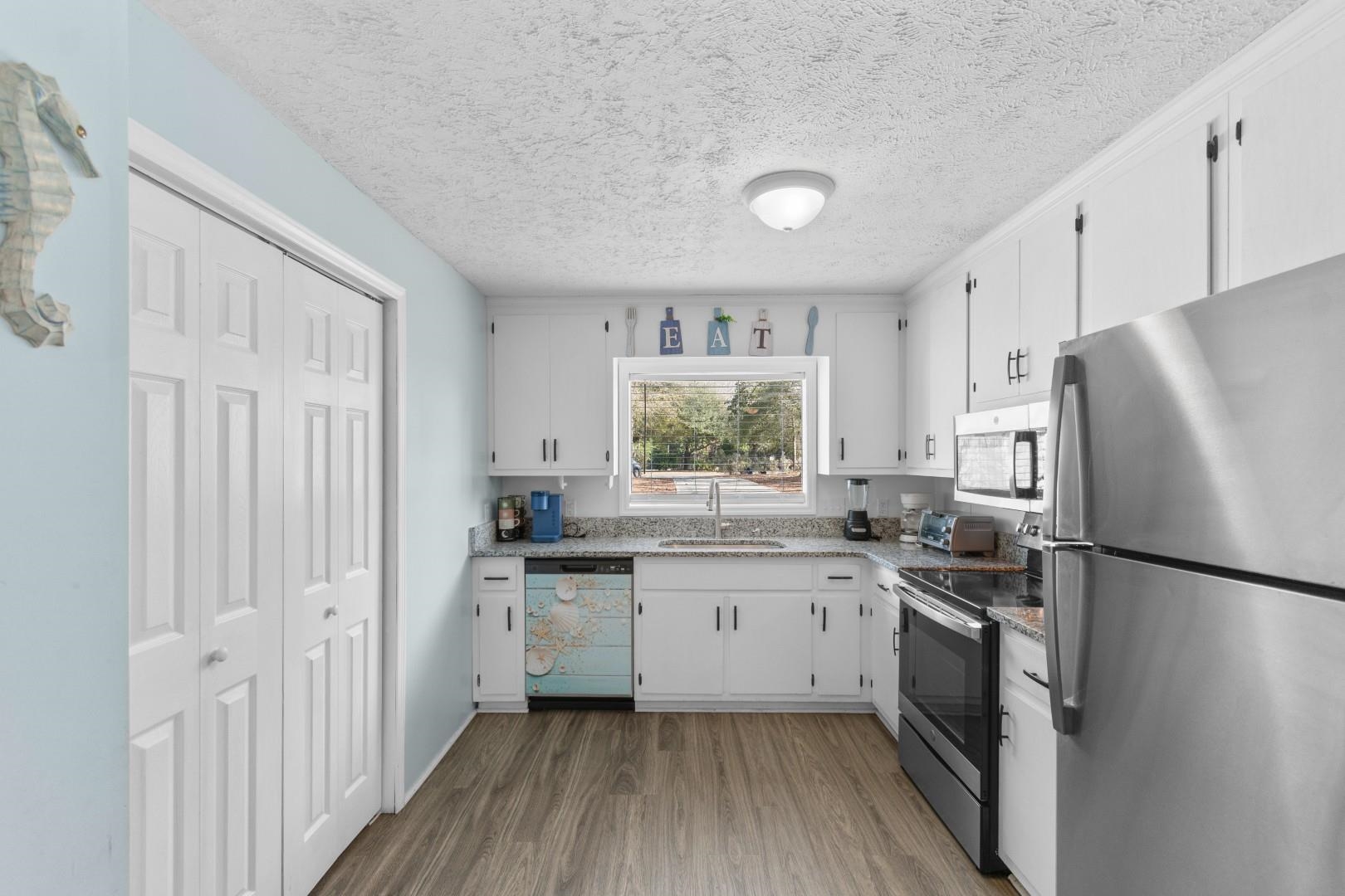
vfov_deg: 77.3
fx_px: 560
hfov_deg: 100.4
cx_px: 672
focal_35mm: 15
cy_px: 448
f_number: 4.5
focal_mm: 10
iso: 100
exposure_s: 1.6
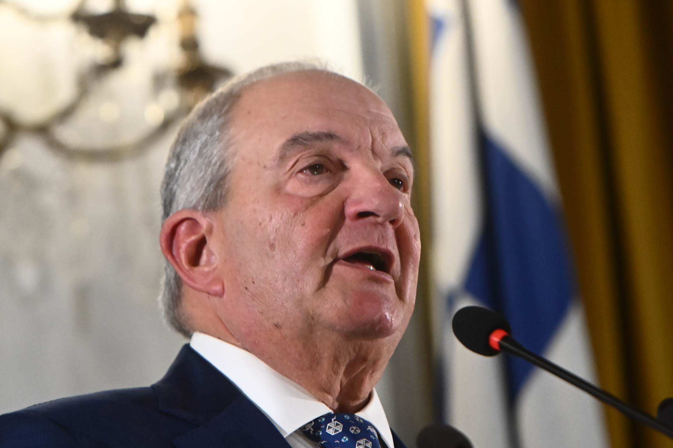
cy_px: 224
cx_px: 336
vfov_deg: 4.6
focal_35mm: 300
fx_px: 5608
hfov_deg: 6.9
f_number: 4
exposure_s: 1/320
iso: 4000
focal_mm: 200
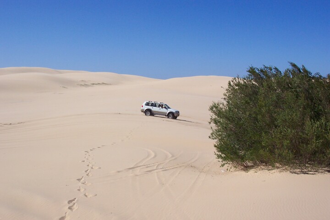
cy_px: 110
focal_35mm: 38
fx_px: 348
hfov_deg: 50.7
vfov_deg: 35.1
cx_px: 165
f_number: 4.8
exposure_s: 1/1000
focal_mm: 8
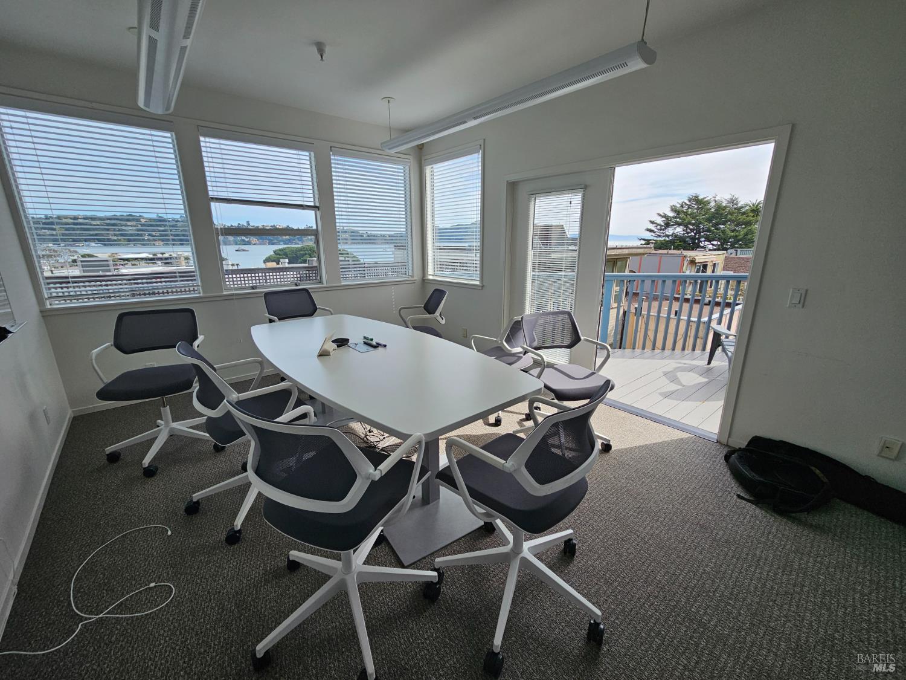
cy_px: 340
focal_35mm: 13
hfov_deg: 106.2
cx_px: 453
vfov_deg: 89.9
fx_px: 340
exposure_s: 1/890
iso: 50
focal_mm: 2.2
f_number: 2.2
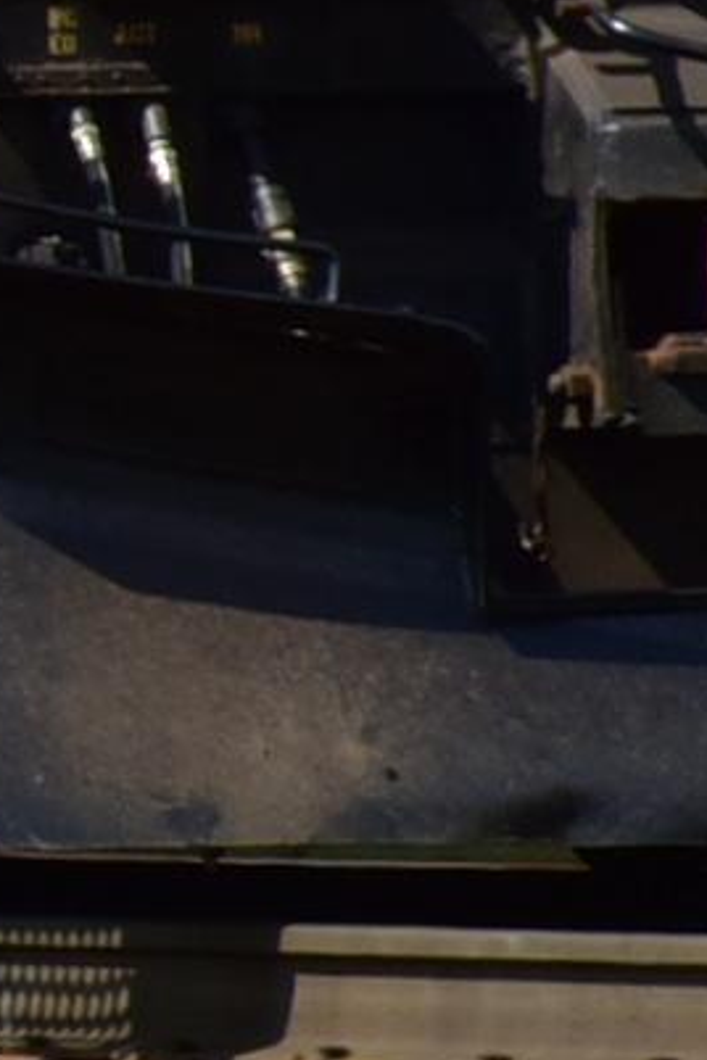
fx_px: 32402
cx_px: -3163
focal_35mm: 1100
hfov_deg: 1.2
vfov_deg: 1.9
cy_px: -712
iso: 220
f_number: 22
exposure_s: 1/125
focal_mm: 120
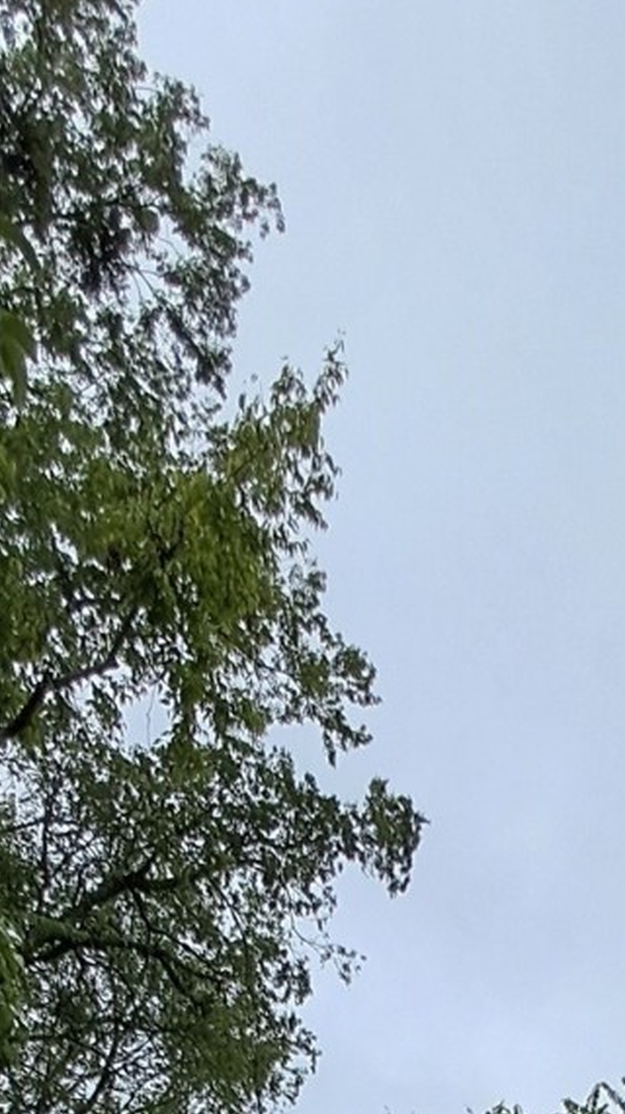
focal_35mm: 47
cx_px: 461
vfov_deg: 32.1
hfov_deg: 25.1
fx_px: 1387
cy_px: 1479
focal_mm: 1.64
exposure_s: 1/1397
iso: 40
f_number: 2.2
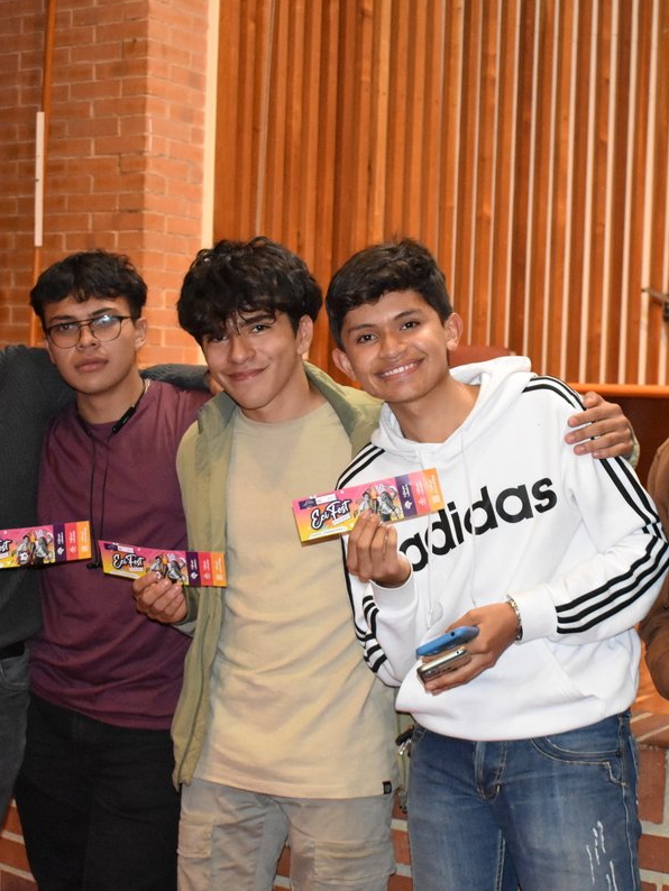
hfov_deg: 24.0
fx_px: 1571
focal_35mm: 61
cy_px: 446
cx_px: 391
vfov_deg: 31.7
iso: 6400
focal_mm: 28
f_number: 4.2
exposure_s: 1/60
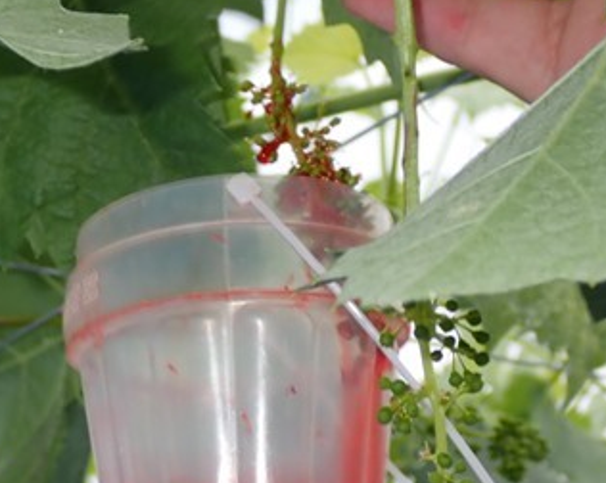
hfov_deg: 19.3
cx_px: 201
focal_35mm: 99
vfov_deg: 15.5
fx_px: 1773
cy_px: 284
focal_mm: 9.01
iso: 100
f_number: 9
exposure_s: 1/50
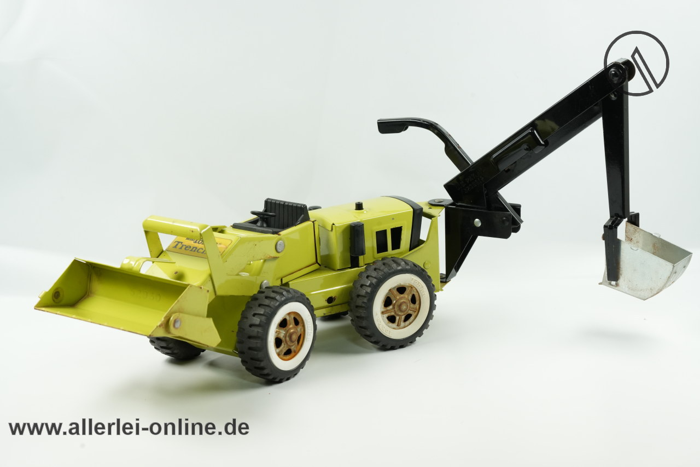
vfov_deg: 15.2
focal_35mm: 90
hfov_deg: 22.6
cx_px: 350
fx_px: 1750
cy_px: 234
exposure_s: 1/60
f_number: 11
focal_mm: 90
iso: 2000
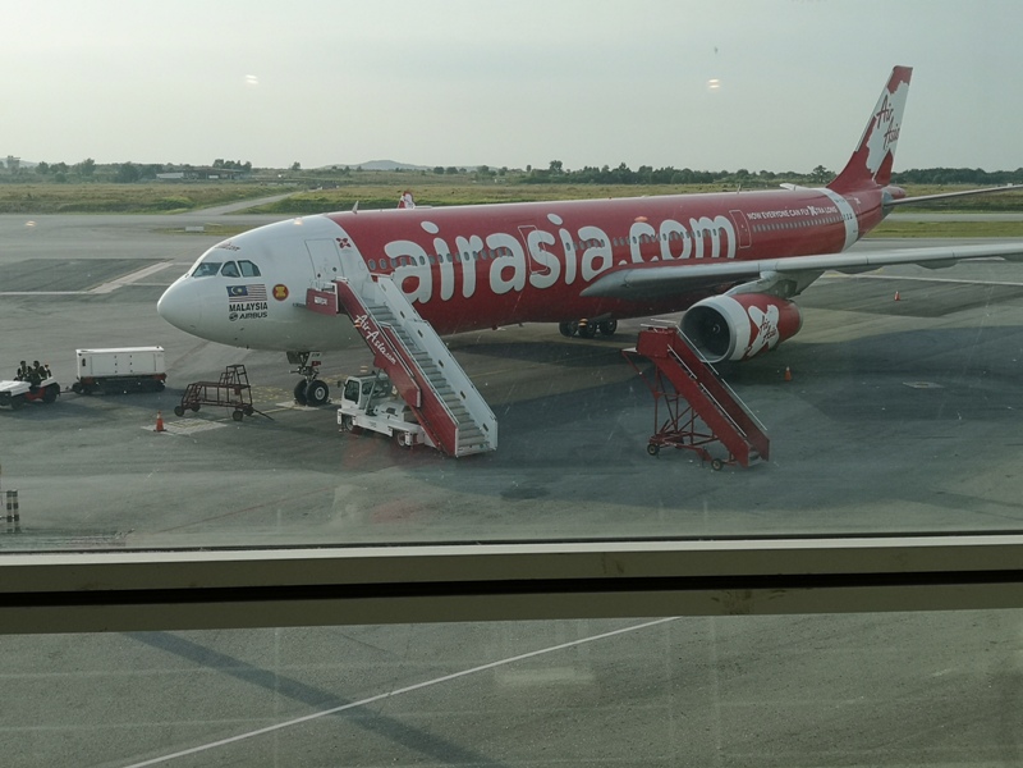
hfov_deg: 46.8
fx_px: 1182
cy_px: 384
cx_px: 512
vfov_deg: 36.0
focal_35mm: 40
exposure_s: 1/657
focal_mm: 3.95
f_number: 1.8
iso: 50
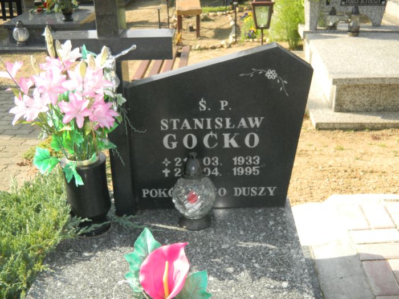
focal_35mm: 46
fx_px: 530
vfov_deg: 31.5
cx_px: 200
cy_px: 150
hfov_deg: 41.2
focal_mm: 8.3
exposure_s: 1/280
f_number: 4.1
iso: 113
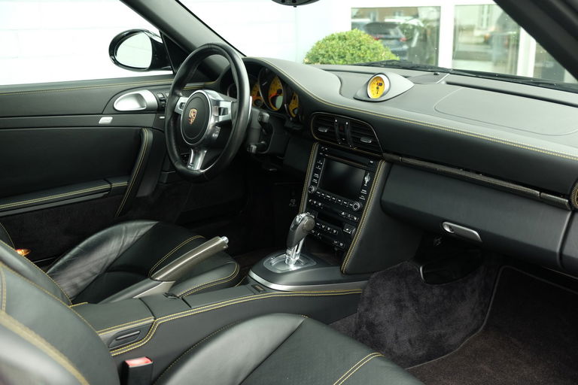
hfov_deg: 54.4
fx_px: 562
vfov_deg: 37.9
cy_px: 192
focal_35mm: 35
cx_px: 289
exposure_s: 1/105
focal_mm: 23.3
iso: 200
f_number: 3.2
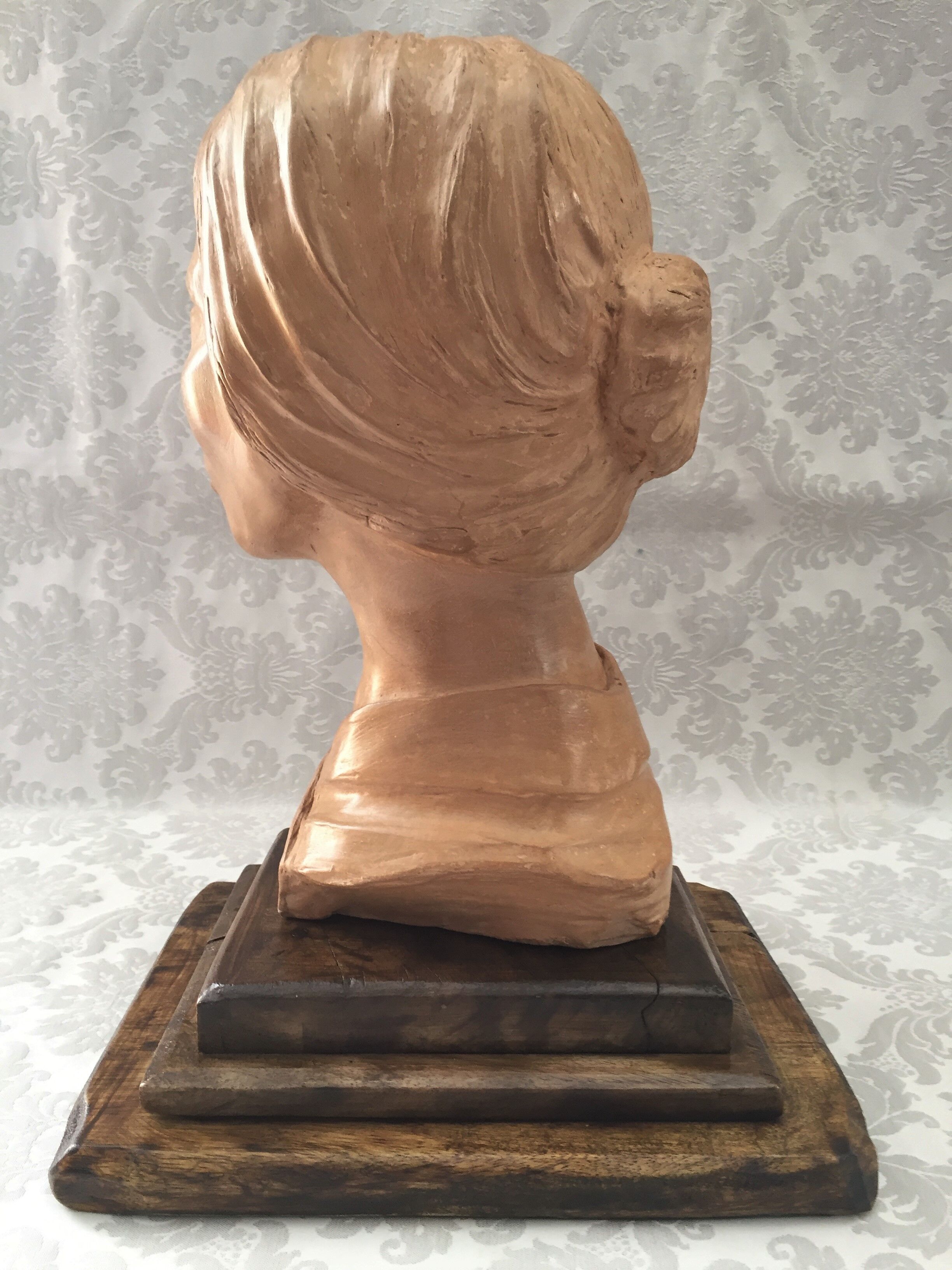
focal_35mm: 29
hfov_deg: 48.2
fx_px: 1063
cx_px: 476
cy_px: 635
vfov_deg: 61.7
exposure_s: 1/33
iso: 80
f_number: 2.2
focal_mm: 4.15
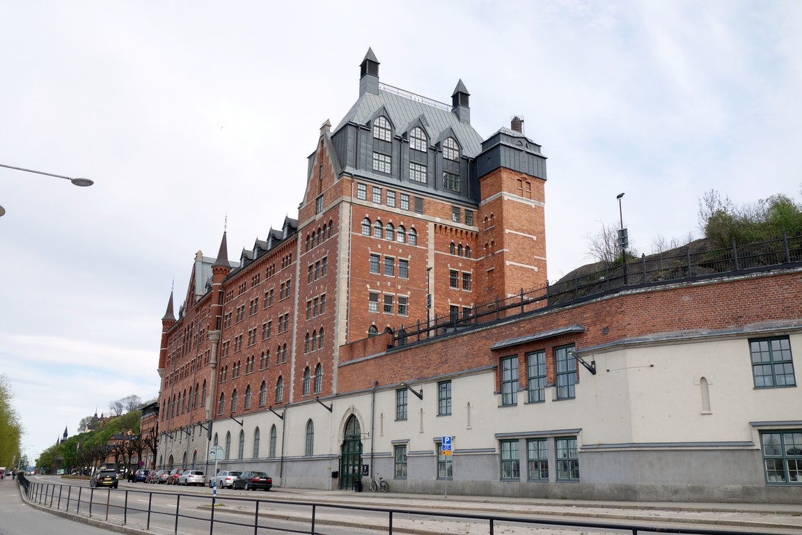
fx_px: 713
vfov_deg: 41.1
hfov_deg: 58.7
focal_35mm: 32
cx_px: 401
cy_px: 268
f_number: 5.6
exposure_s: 1/200
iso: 125
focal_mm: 11.75
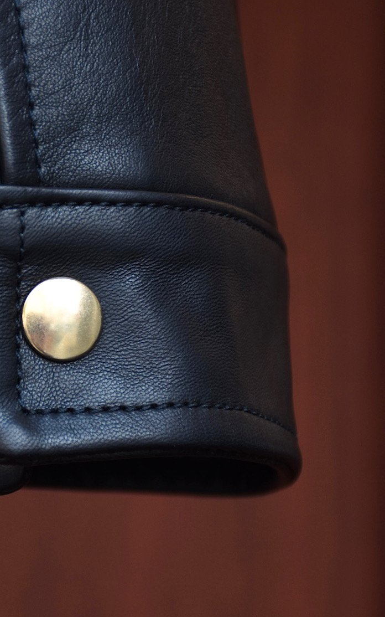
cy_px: 308
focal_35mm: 143
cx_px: 49
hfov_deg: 9.1
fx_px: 2401
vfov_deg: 14.6
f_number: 5
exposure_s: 1/100
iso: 250
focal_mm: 62
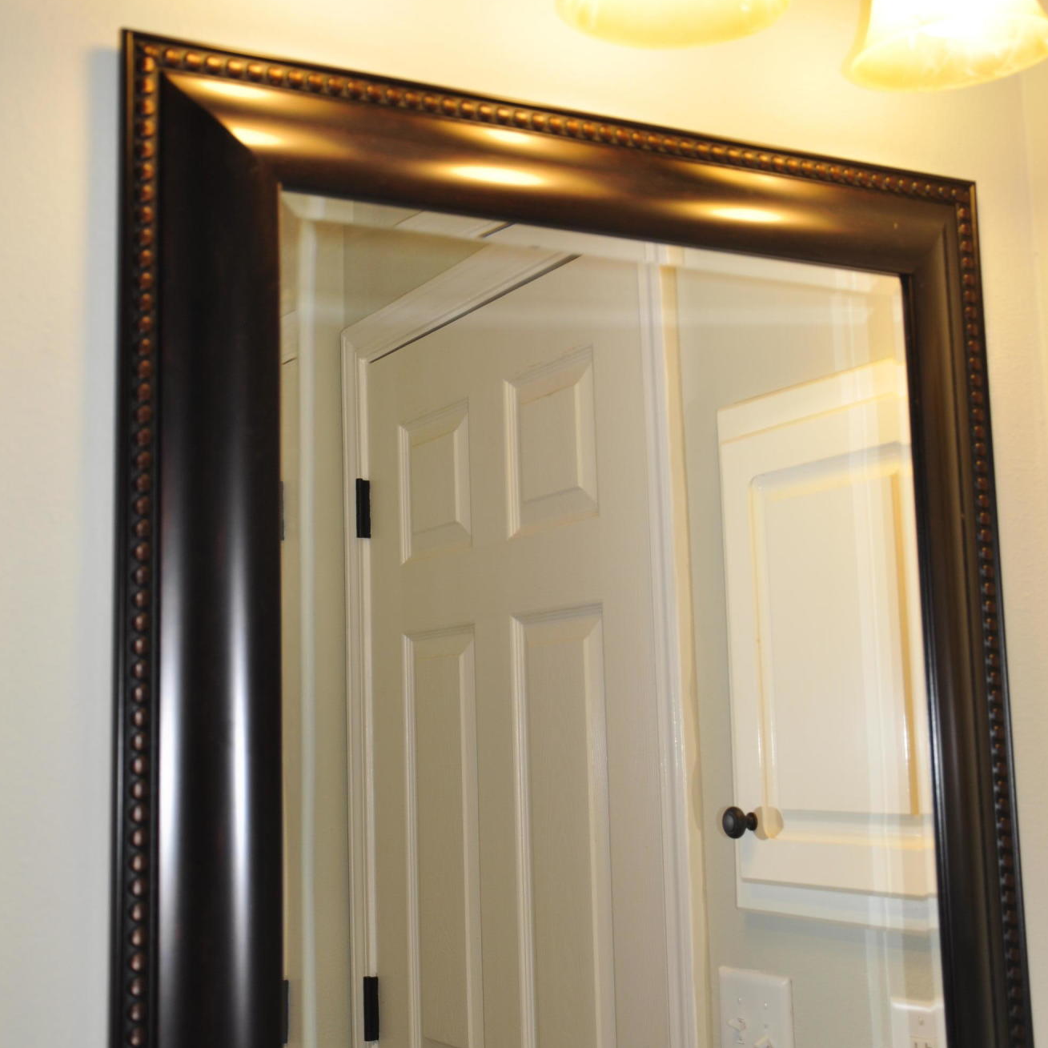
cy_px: 468
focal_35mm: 49
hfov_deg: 34.9
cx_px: 528
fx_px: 1666
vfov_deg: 34.9
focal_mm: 25
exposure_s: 1/60
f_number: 4
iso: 200
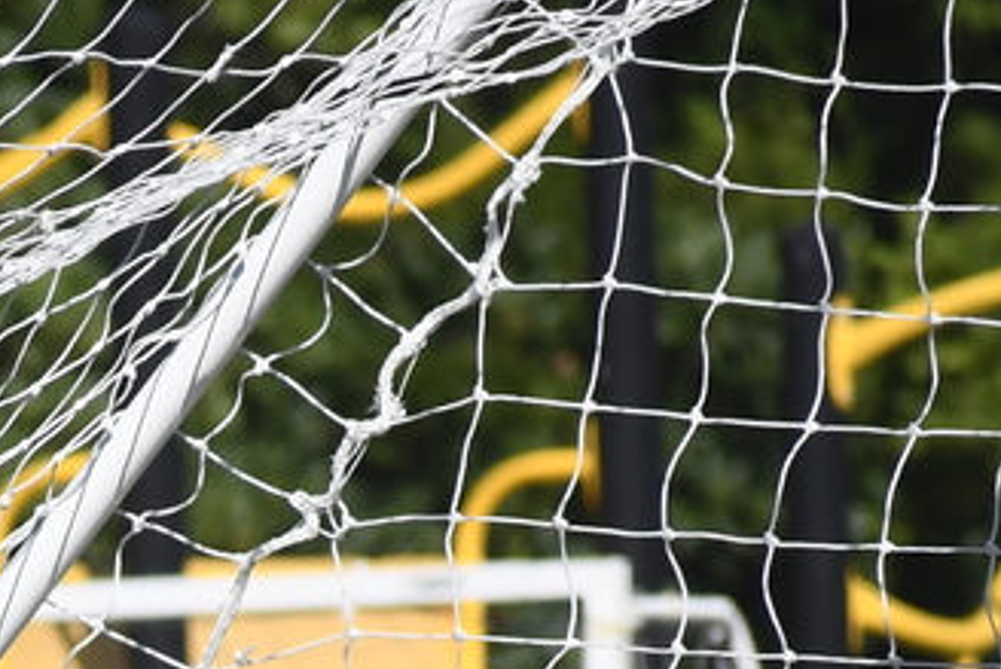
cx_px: -516
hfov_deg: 1.4
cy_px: 1457
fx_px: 41919
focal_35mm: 1507
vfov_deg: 0.9
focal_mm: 220
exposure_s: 1/2500
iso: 400
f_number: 6
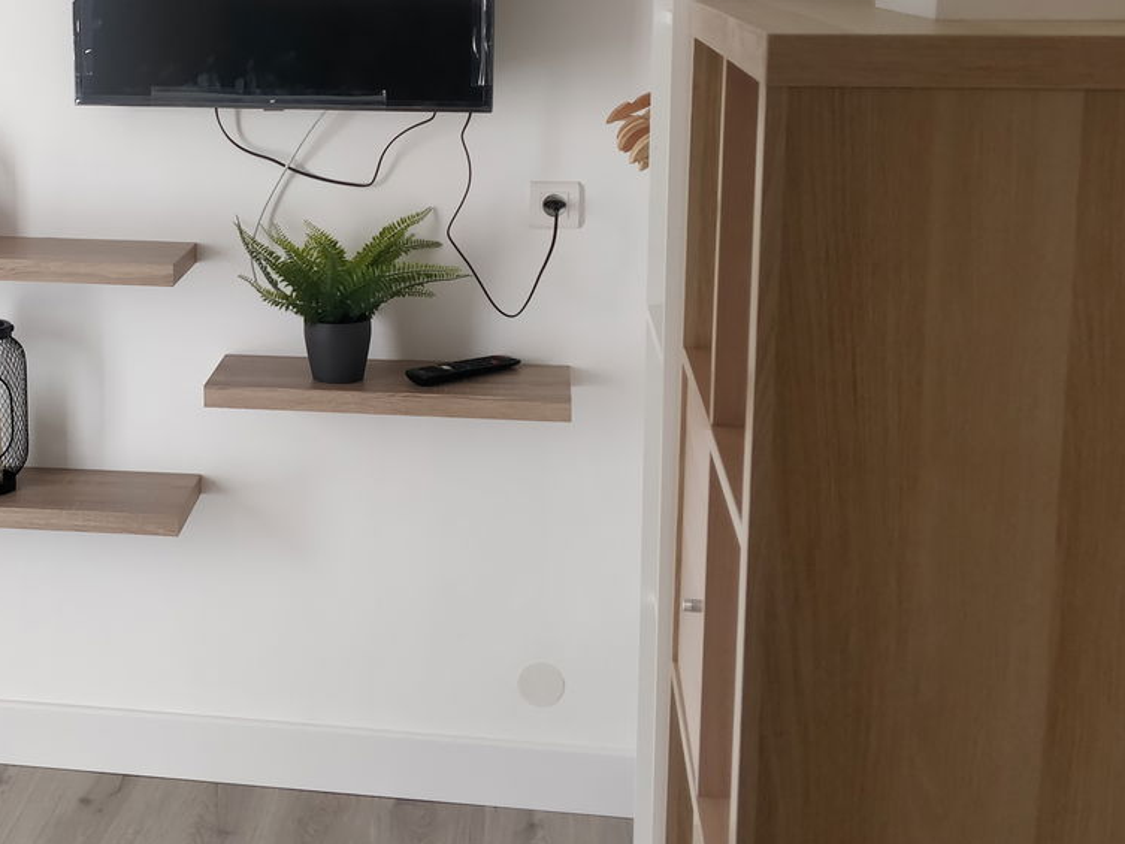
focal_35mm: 51
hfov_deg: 34.8
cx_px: 63
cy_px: 203
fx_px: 1658
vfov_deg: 28.1
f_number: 1.7
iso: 200
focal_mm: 4.1
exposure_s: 1/100
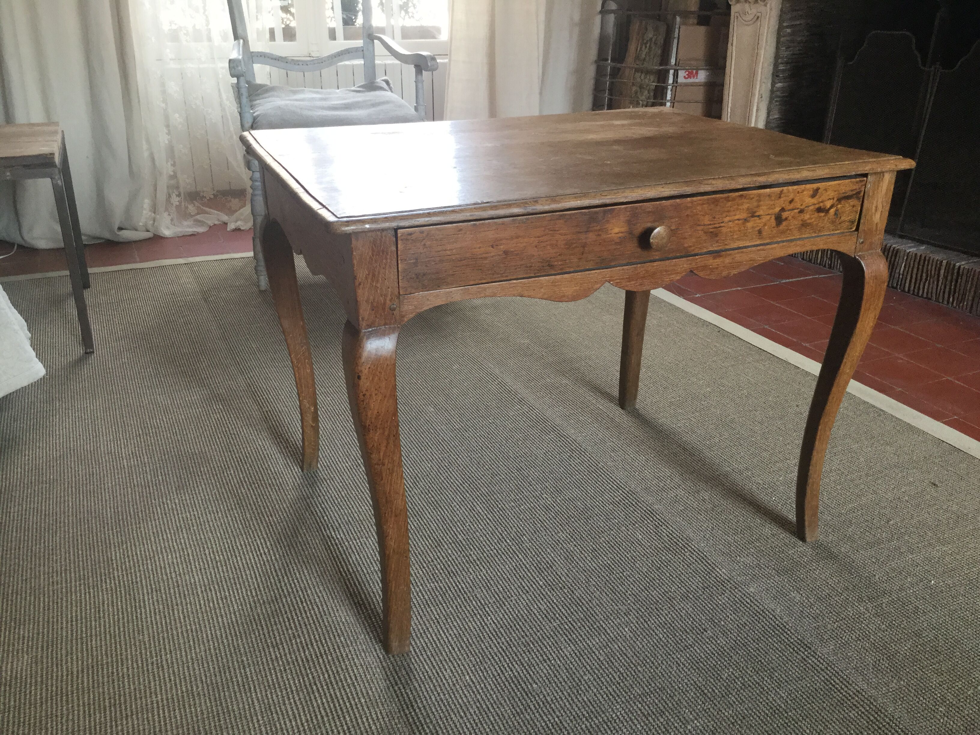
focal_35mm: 31
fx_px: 878
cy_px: 368
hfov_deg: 58.4
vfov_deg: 45.4
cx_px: 490
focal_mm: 3.3
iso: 40
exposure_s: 1/33
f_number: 2.4
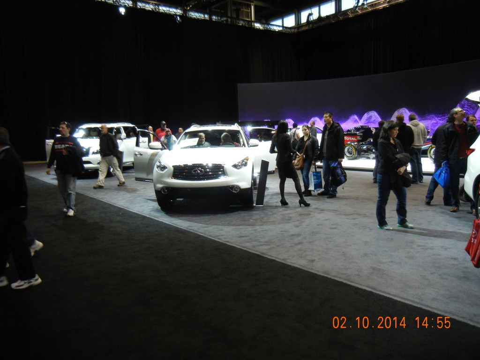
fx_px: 416
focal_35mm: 30
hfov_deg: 60.0
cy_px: 180
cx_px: 240
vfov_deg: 46.8
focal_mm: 5.4
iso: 296
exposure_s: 1/61.8
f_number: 3.5
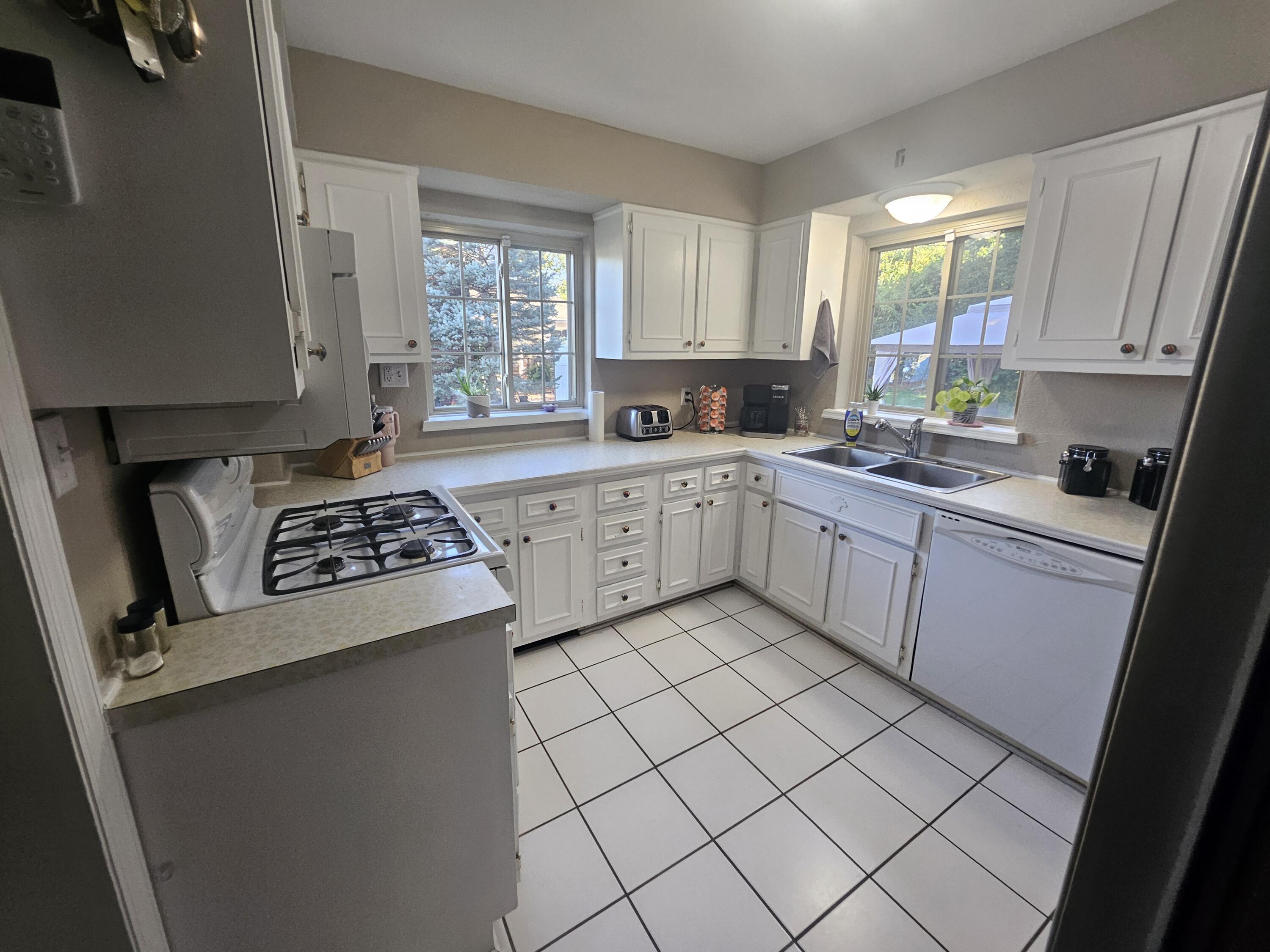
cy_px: 476
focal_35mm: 13
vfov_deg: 89.9
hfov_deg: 106.2
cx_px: 635
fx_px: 477
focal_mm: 1.74
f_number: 2.2
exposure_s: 1/60
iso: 125
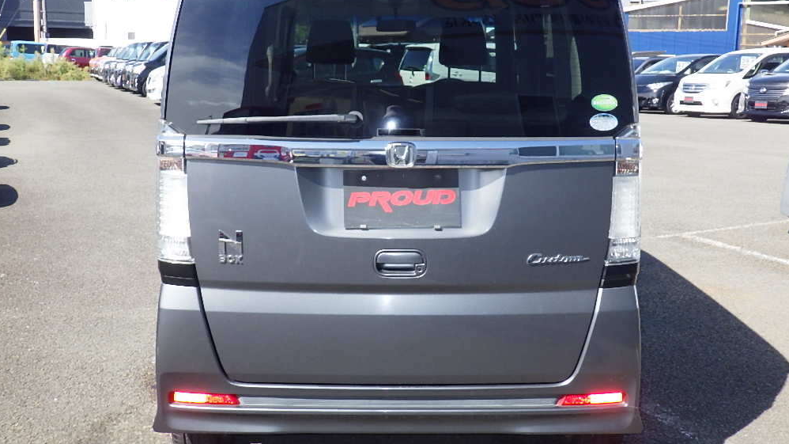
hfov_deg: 52.8
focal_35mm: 38
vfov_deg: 31.1
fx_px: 795
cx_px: 401
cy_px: 185
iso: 250
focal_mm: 6.1
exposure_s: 1/500
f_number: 4.6
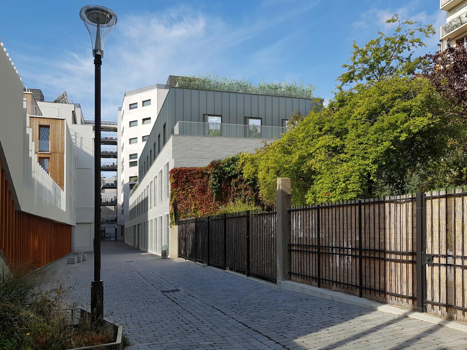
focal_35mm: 26
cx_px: 234
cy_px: 175
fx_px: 351
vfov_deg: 53.1
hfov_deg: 67.3
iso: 50
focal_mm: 4.2
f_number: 1.7
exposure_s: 1/1856
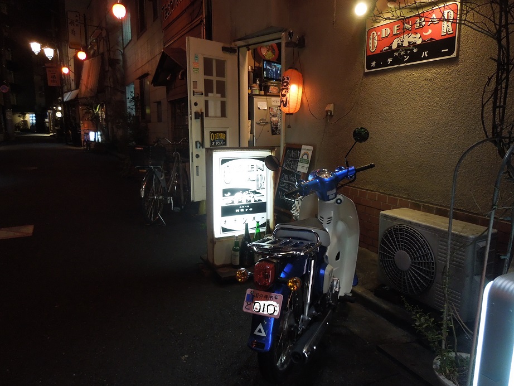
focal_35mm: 25
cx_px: 257
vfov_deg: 54.9
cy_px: 193
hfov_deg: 69.4
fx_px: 371
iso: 400
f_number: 3.3
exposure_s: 1/15
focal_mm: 4.5
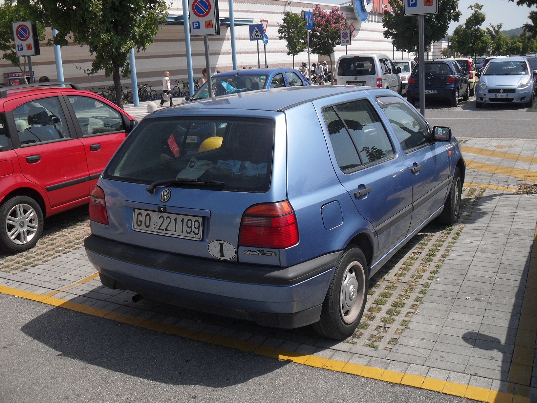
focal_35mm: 35
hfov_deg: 52.6
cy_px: 202
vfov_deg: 40.7
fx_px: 543
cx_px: 268
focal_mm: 6.2
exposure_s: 1/180
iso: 100
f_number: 8.9
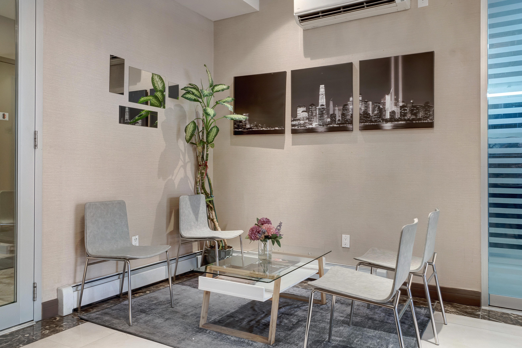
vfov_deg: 47.9
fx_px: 391
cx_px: 261
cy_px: 174
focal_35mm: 27
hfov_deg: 67.4
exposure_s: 1/10
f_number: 9
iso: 800
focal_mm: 18
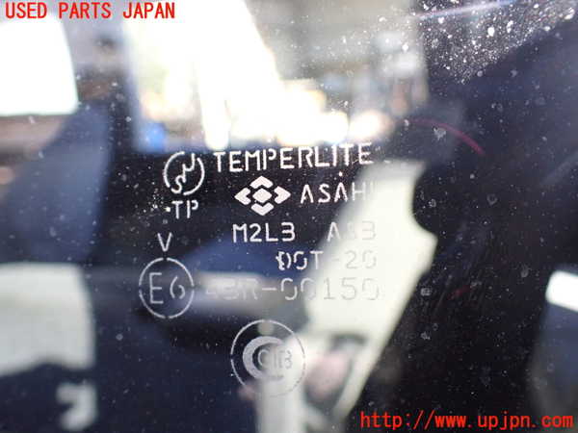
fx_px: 501
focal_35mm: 30
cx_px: 289
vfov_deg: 46.8
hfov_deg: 60.0
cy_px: 216
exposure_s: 1/125
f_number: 2.3
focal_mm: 5.4
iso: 400
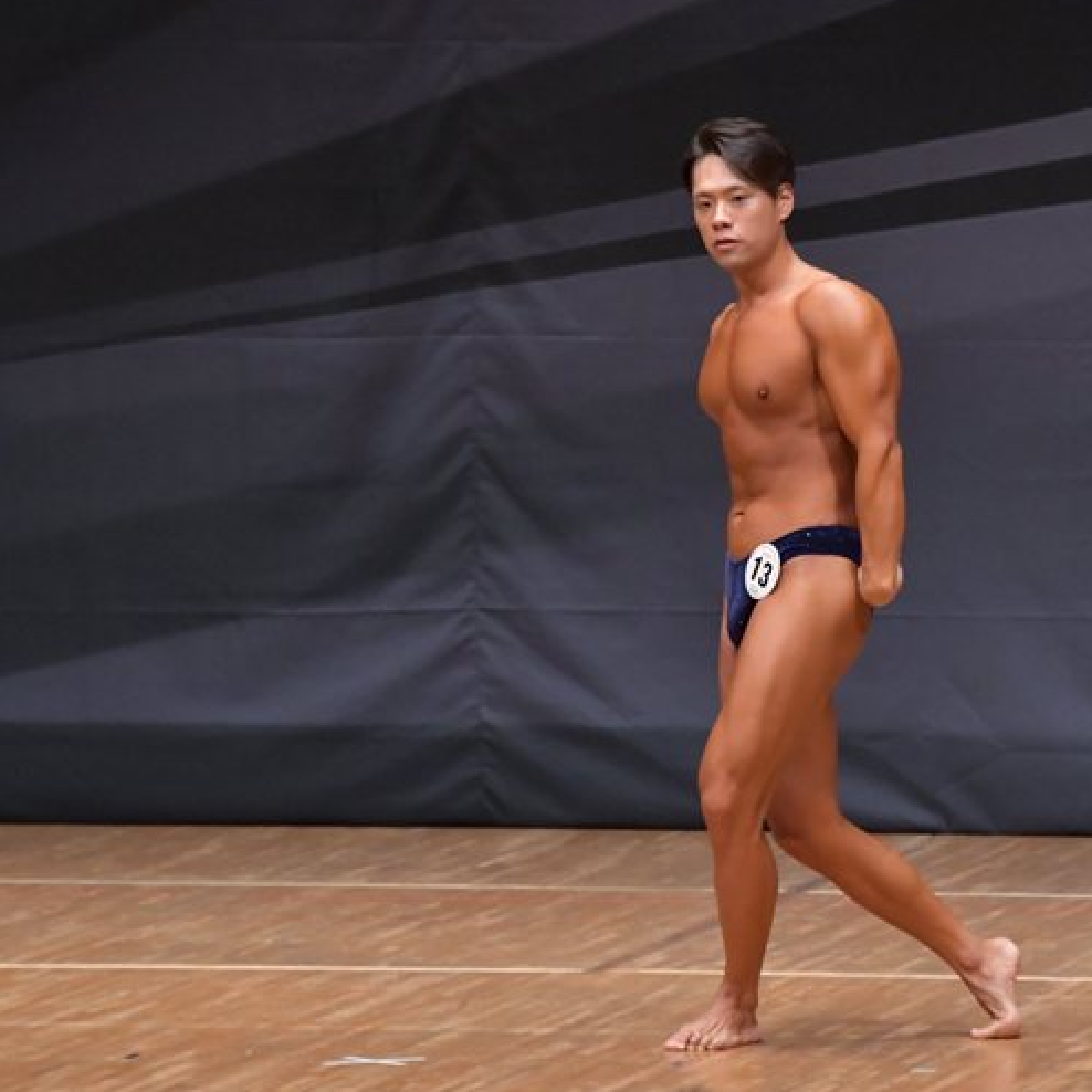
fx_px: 13562
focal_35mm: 380
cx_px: 748
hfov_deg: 4.6
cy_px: 537
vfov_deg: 4.6
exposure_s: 1/400
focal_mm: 190
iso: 6400
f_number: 5.6
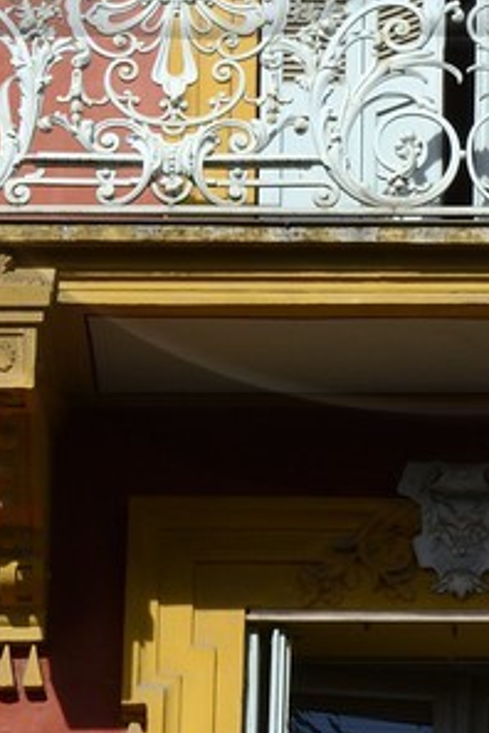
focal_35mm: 334
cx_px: 457
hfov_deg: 4.1
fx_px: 6805
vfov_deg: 6.1
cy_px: -264
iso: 200
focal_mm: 62
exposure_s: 1/160
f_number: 16
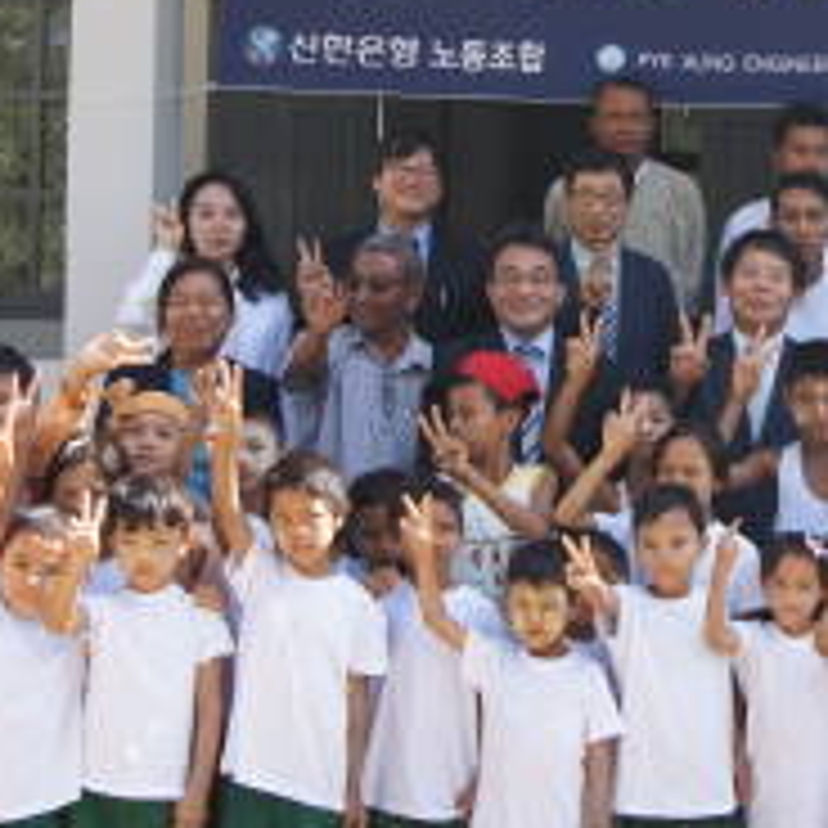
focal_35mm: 83
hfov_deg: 20.3
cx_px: 806
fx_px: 2246
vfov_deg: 20.9
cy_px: 324
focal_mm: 24
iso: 100
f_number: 5.6
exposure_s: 1/80
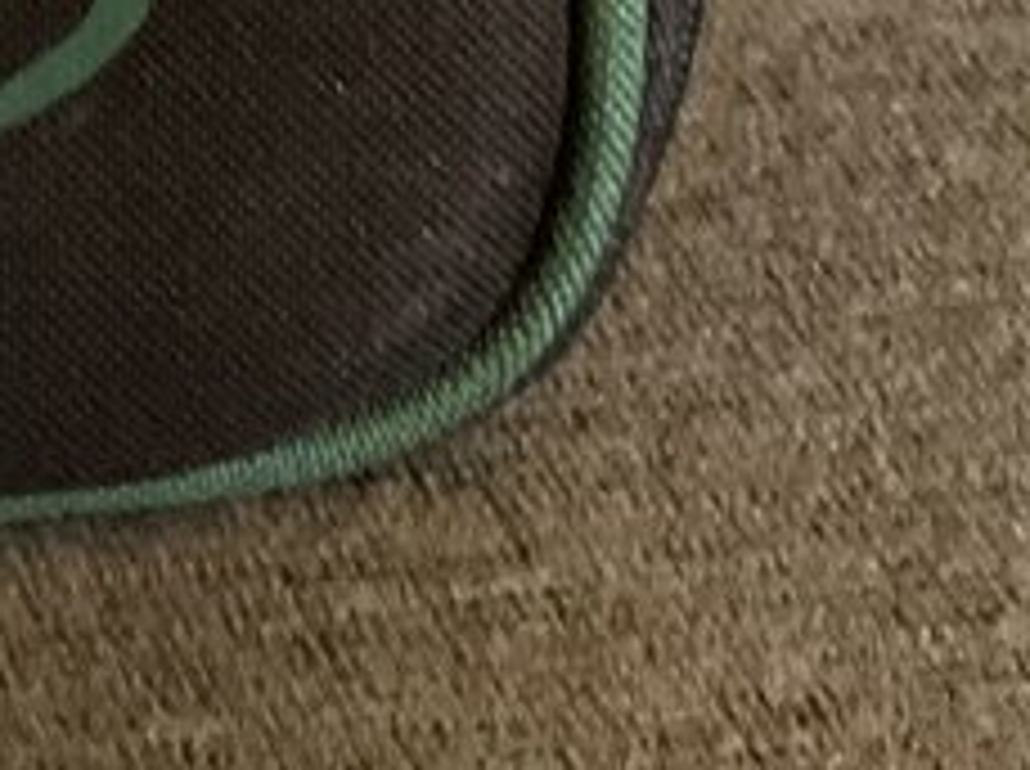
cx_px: -1104
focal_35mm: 192
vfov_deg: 7.1
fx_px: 5704
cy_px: -1241
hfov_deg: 9.6
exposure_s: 1/25
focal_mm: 3
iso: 250
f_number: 1.8
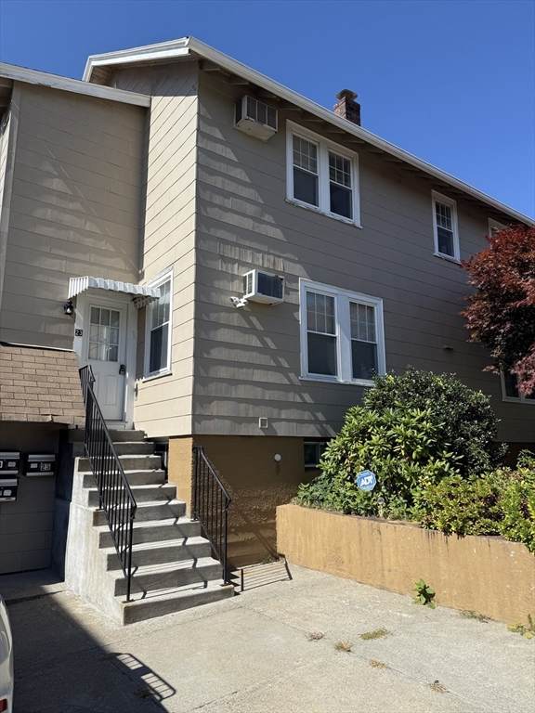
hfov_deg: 56.8
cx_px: 268
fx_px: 495
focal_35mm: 24
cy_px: 356
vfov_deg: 71.6
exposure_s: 1/4673
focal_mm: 6.76
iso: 80
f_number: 1.78
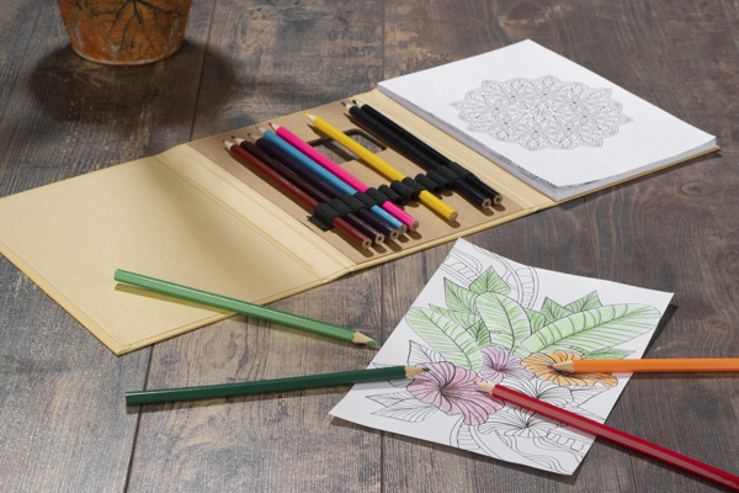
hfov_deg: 19.5
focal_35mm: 105
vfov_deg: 13.0
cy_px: 246
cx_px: 370
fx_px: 2155
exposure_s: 1/125
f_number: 14
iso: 100
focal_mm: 70
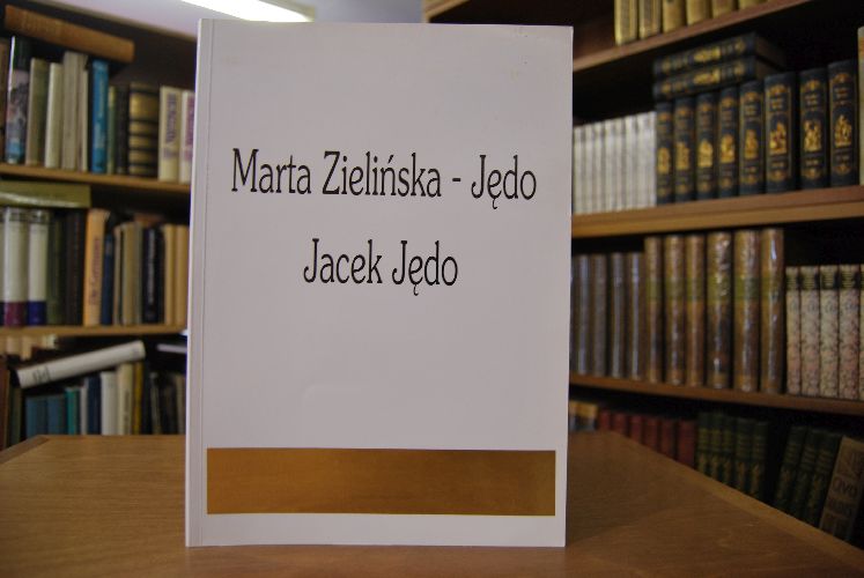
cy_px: 289
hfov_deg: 67.3
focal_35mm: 27
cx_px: 432
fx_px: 649
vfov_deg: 48.0
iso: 250
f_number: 3.5
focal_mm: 18
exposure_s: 1/30
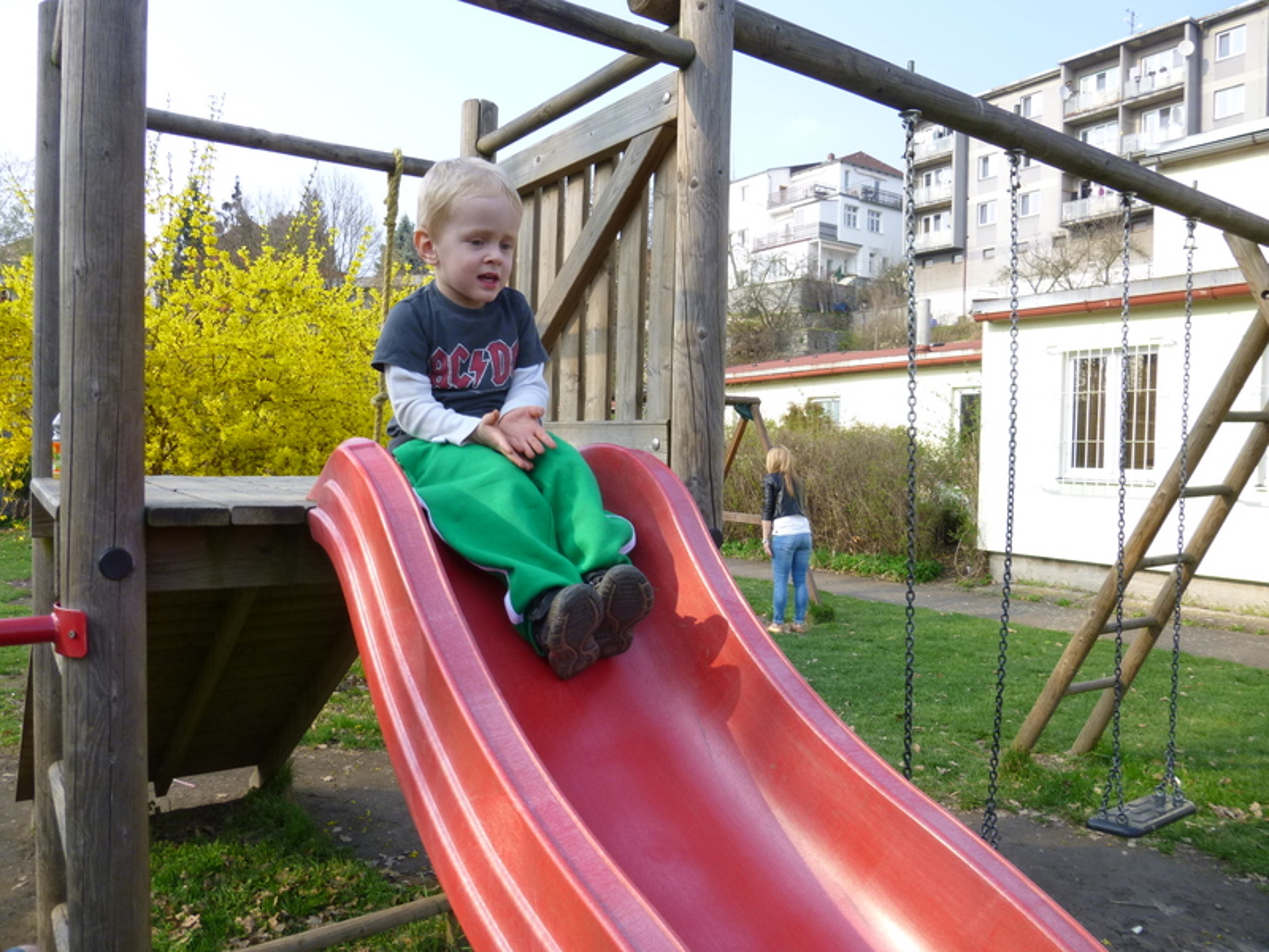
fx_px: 916
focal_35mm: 25
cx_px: 634
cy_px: 476
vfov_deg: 54.9
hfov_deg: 69.4
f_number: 3.1
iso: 100
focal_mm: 4.5
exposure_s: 1/320
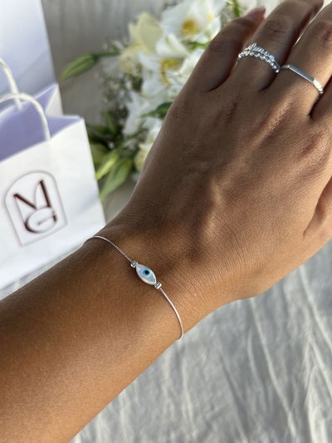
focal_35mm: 48
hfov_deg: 30.3
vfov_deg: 39.6
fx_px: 614
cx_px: 166
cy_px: 222
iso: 64
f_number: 1.78
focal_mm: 6.86
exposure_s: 1/672
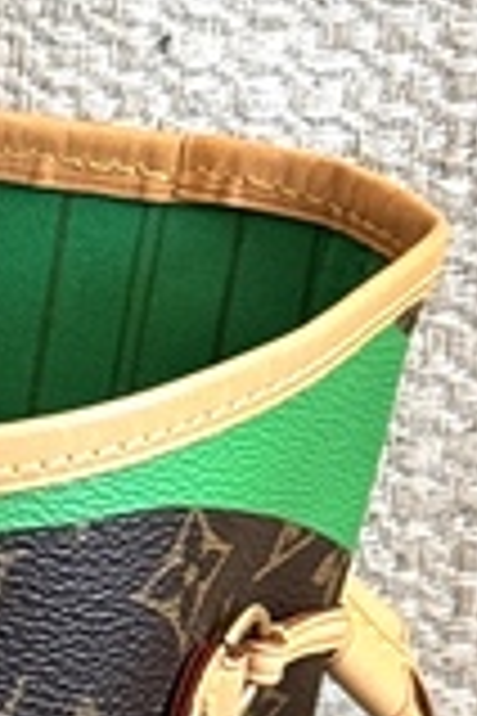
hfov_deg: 4.2
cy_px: 752
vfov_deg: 6.5
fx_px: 6280
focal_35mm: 316
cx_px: -1008
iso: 125
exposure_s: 1/100
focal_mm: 6.76
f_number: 1.78
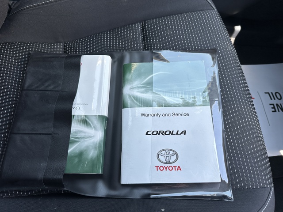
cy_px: 106
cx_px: 142
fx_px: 196
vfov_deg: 56.8
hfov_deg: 71.6
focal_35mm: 24
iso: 64
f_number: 1.78
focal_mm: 6.86
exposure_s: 1/220
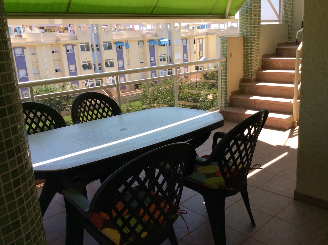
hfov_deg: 55.4
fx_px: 312
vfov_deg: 42.8
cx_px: 164
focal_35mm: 33
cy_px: 122
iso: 32
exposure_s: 1/681
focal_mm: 3.3
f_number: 2.4
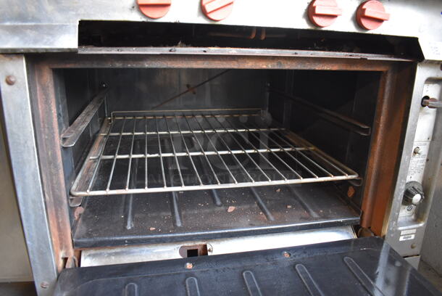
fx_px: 332
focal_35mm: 27
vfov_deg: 48.0
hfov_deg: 67.3
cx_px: 221
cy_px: 148
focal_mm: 18
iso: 2000
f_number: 3.5
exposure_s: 1/30
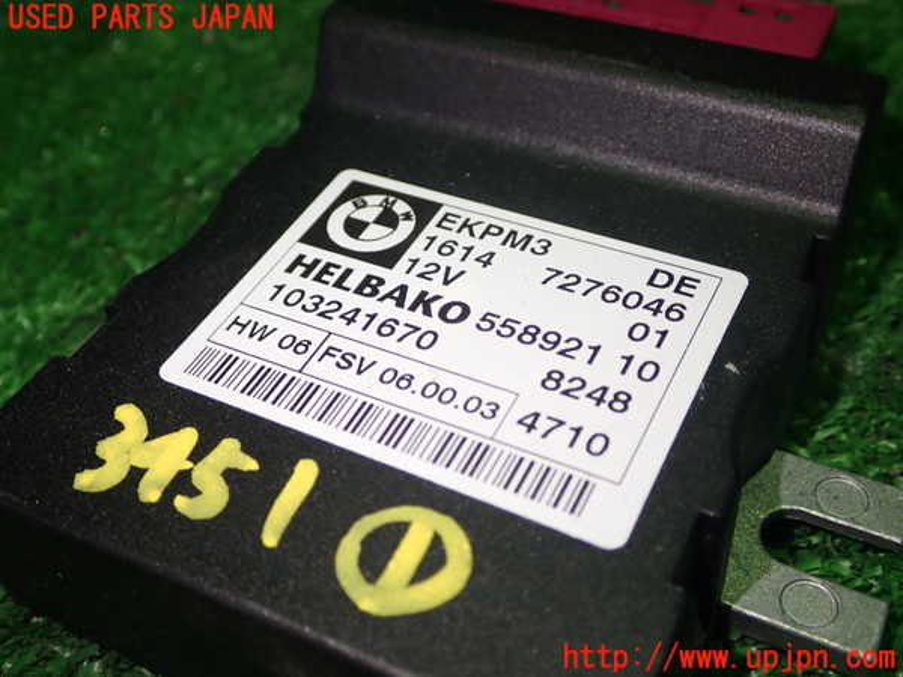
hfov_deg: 45.8
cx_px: 452
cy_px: 338
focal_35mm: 41
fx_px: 1070
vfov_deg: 35.1
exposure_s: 1/40
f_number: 2.8
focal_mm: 7.31
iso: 200
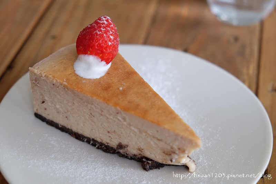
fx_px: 560
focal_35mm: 73
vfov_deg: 18.7
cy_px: 92
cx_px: 138
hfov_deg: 27.7
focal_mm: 48.4
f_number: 4
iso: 200
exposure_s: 1/25
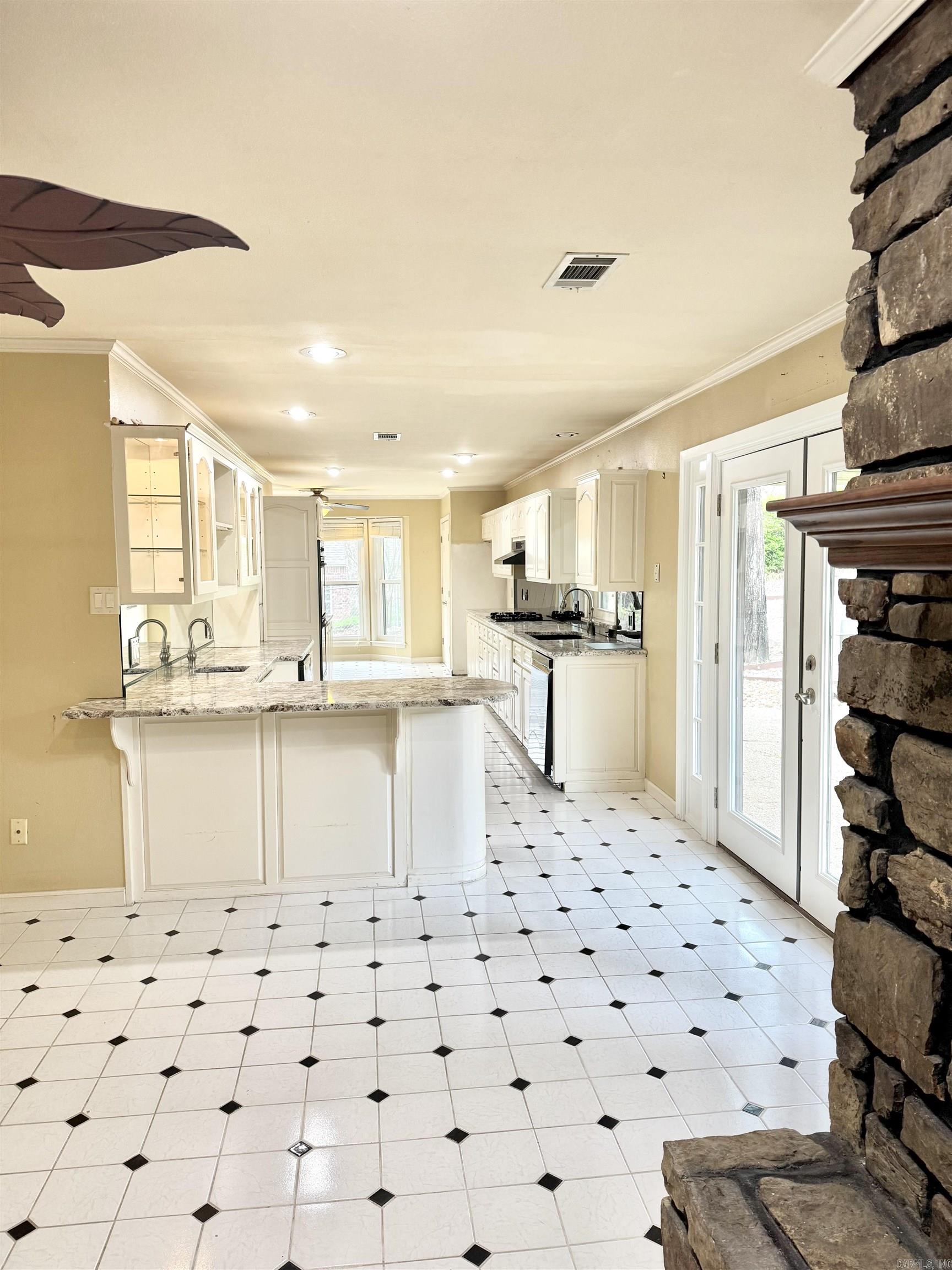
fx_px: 880
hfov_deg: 56.8
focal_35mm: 24
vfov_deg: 71.6
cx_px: 476
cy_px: 635
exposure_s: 1/120
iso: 160
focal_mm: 6.76
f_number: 1.78
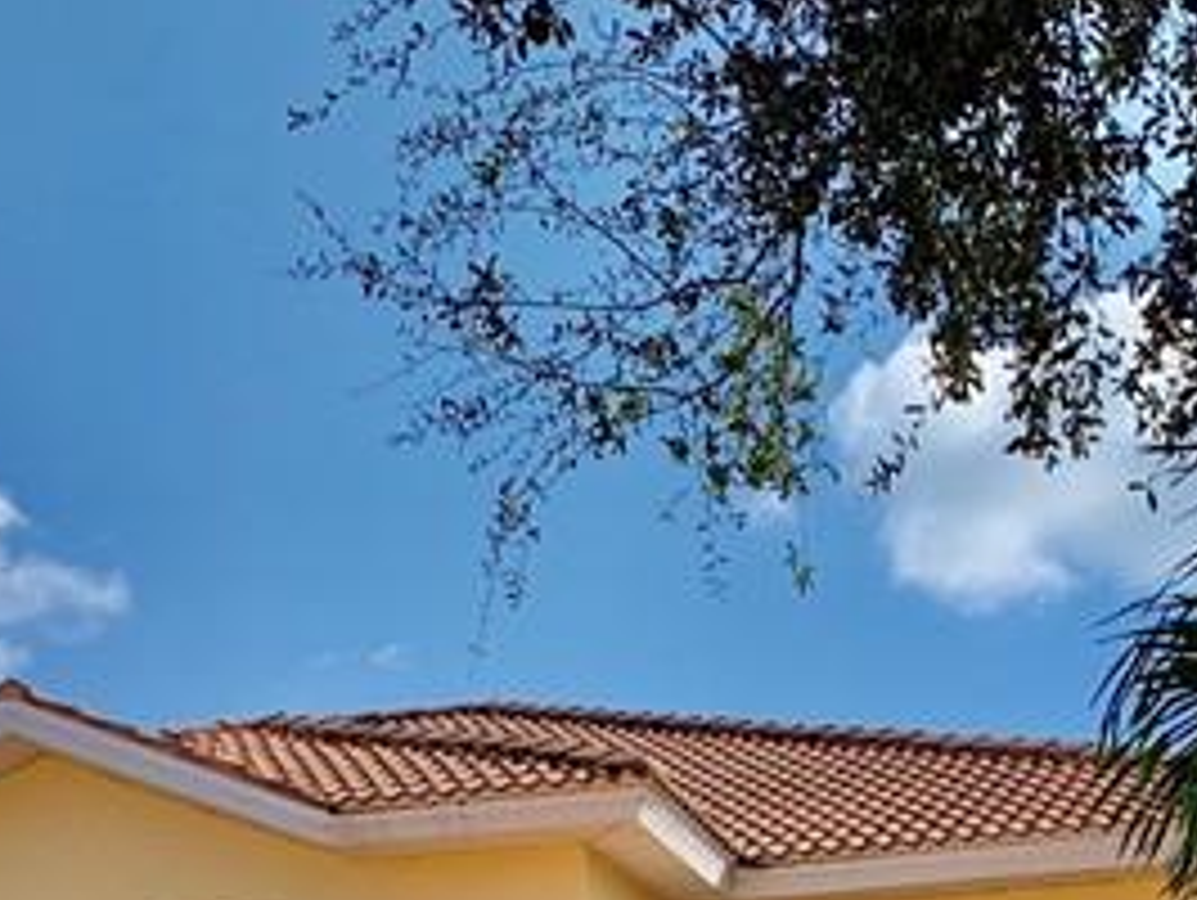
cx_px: 504
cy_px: 1431
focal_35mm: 100
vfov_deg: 13.7
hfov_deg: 19.6
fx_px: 3461
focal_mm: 4.25
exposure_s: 1/1610
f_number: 1.8
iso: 25
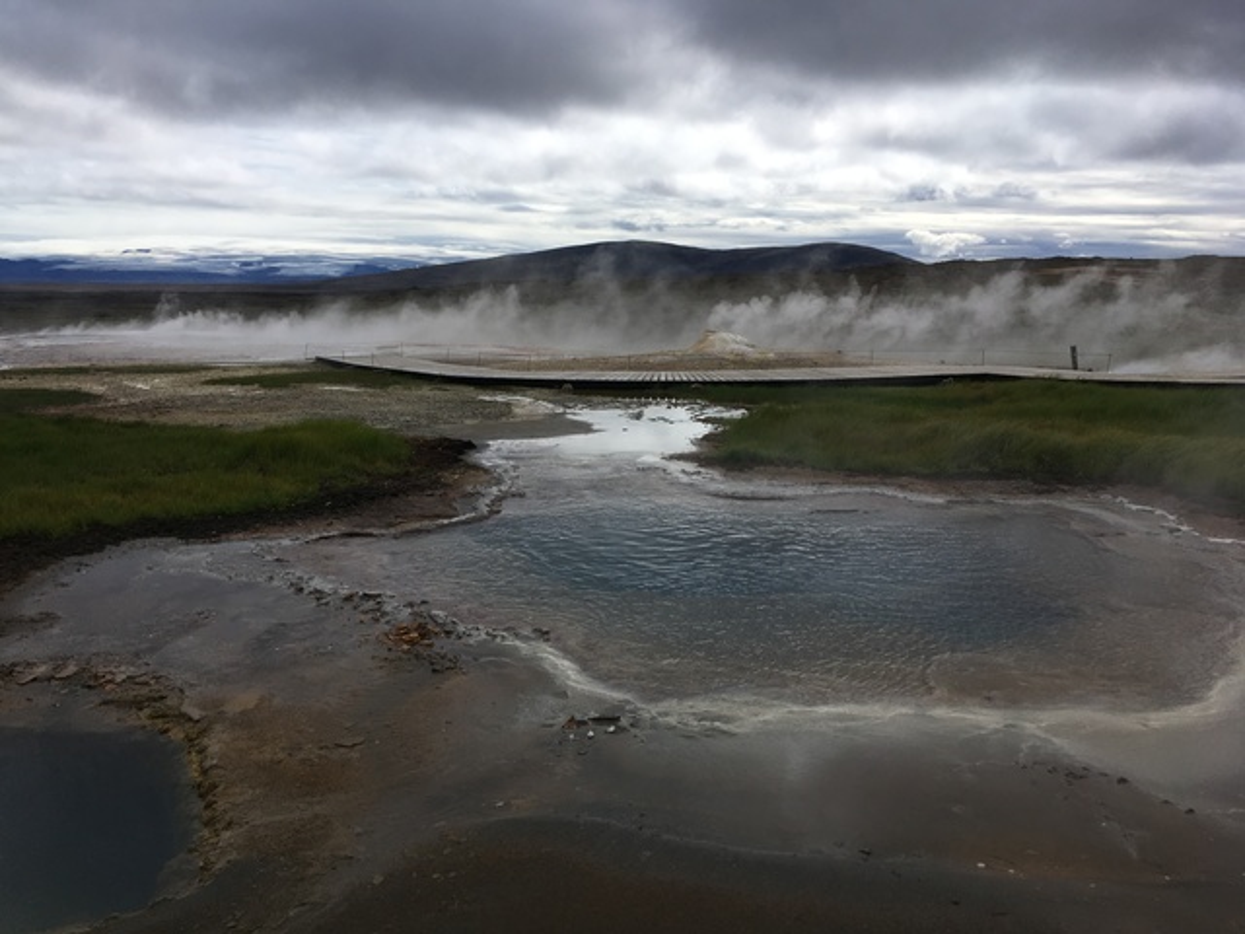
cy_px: 467
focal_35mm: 29
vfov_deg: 48.2
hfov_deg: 61.7
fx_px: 1043
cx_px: 622
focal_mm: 4.15
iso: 25
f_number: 2.2
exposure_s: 1/4274
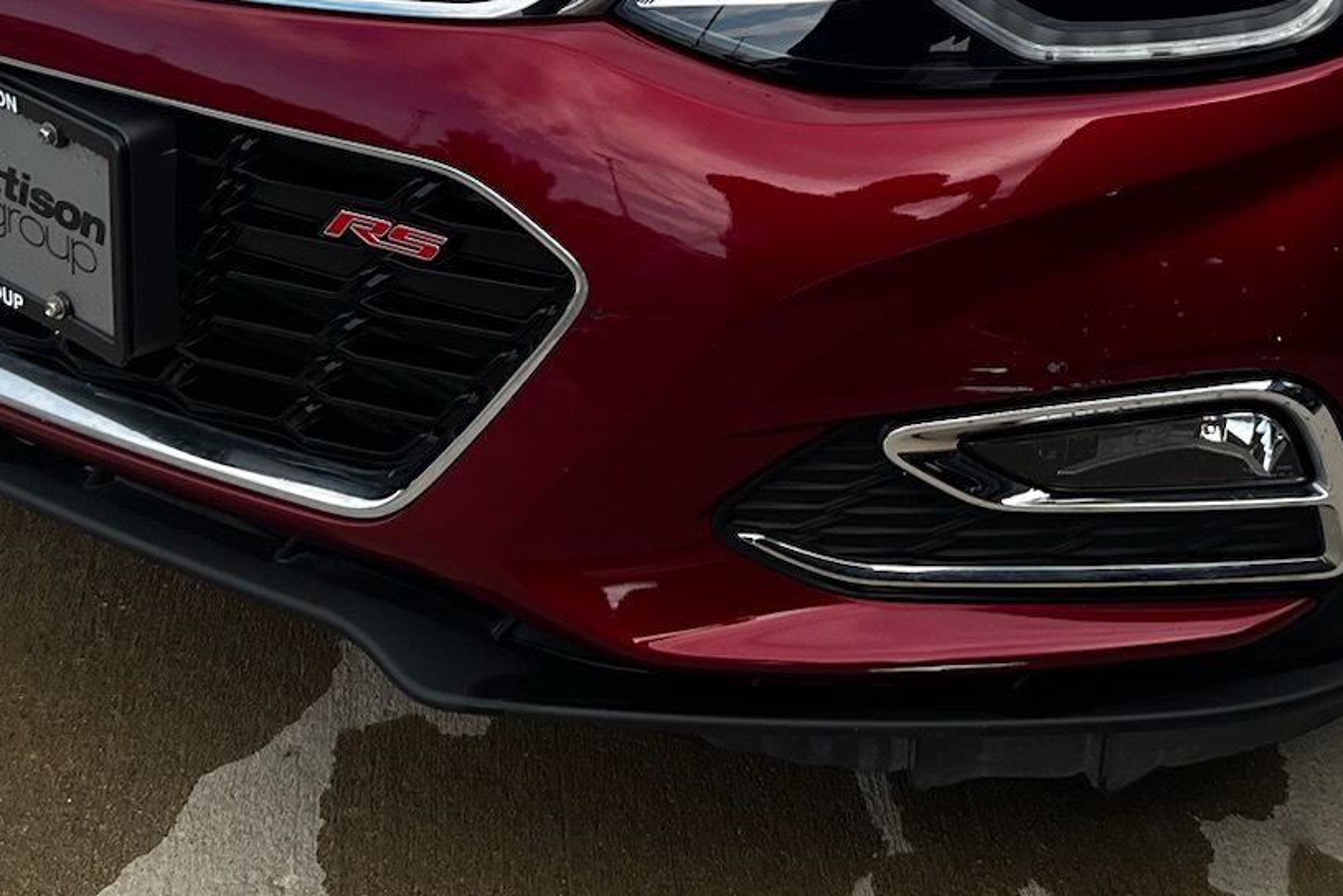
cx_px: 1069
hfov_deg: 29.0
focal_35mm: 68
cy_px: -356
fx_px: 2537
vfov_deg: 18.3
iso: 50
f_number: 1.6
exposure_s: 1/1355
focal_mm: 5.1
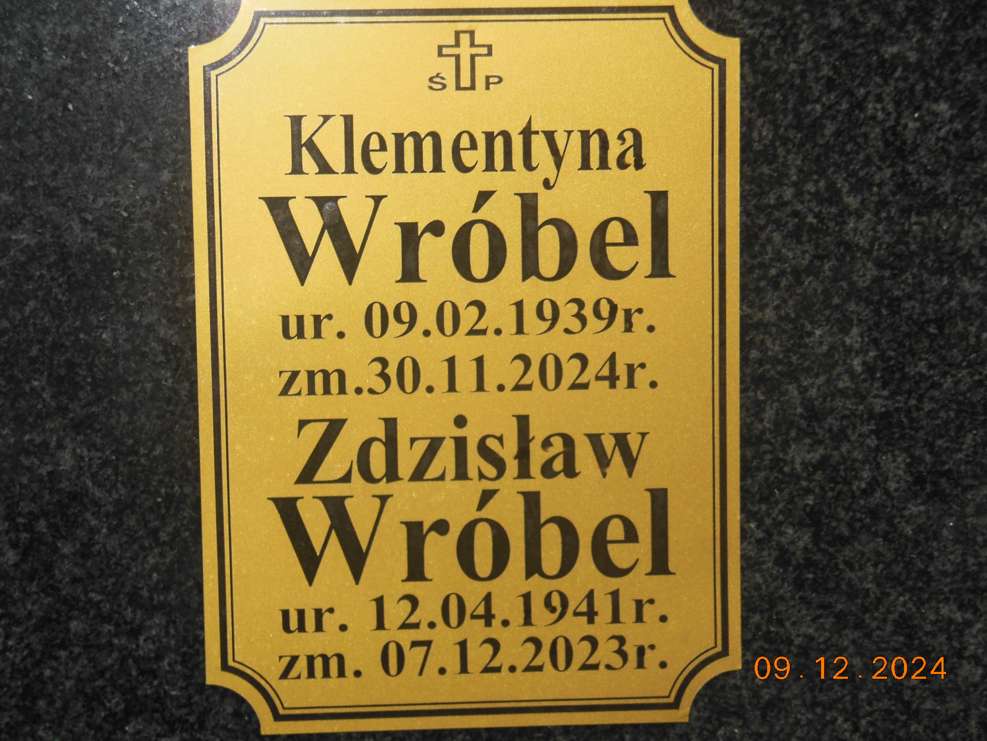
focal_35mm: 111
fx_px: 3165
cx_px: 494
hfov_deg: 17.7
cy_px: 370
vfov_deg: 13.3
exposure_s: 1/60
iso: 200
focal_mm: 19.7
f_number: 4.8
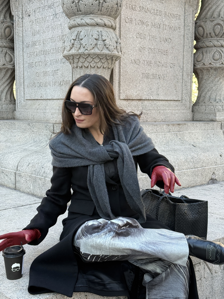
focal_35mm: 48
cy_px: 150
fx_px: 414
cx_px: 112
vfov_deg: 39.7
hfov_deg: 30.3
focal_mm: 6.76
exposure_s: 1/268
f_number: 1.78
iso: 100
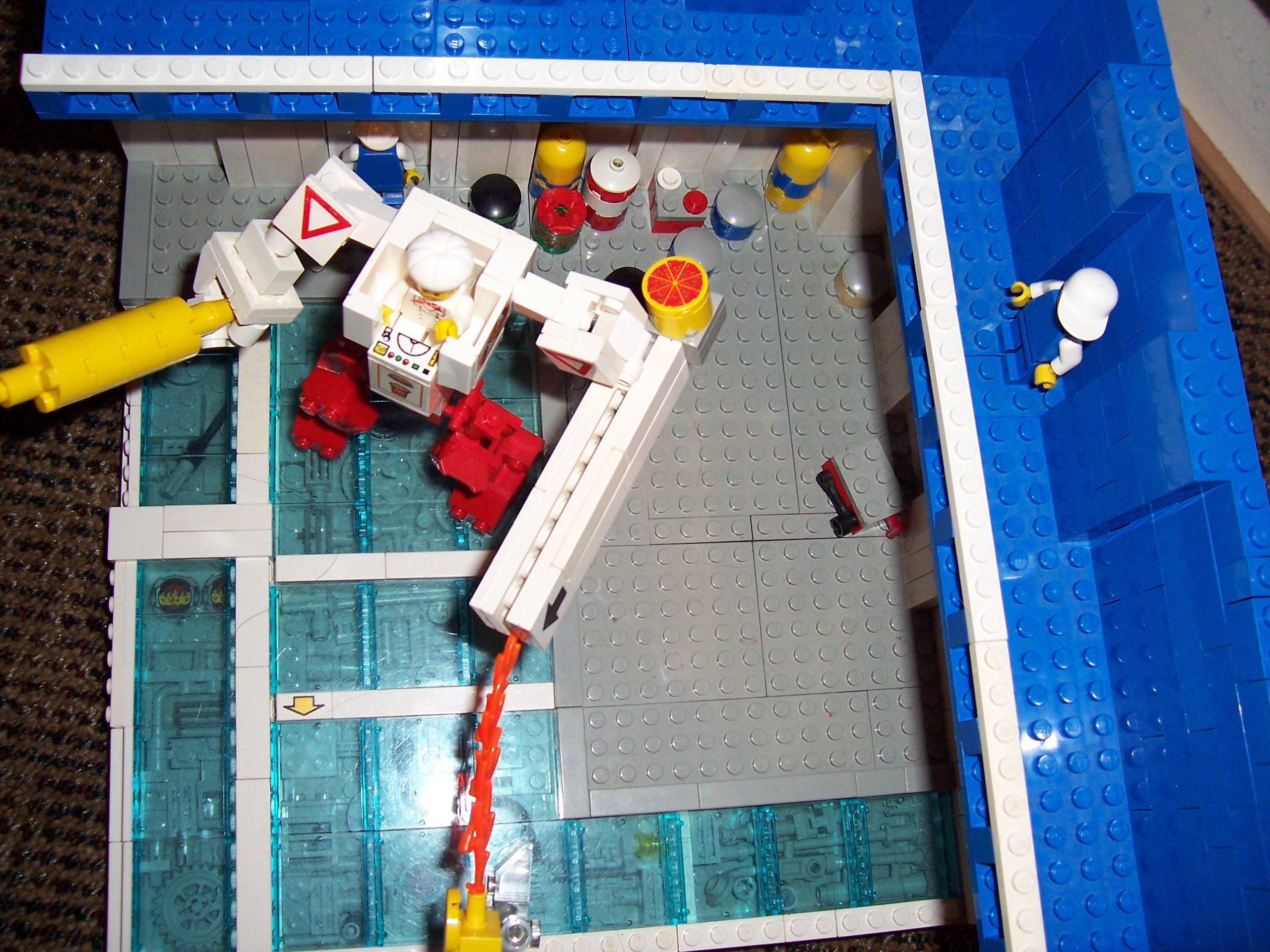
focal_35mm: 34
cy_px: 476
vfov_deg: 41.8
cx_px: 635
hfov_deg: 54.0
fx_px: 1247
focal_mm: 5.6
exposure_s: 1/60
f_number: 2.7
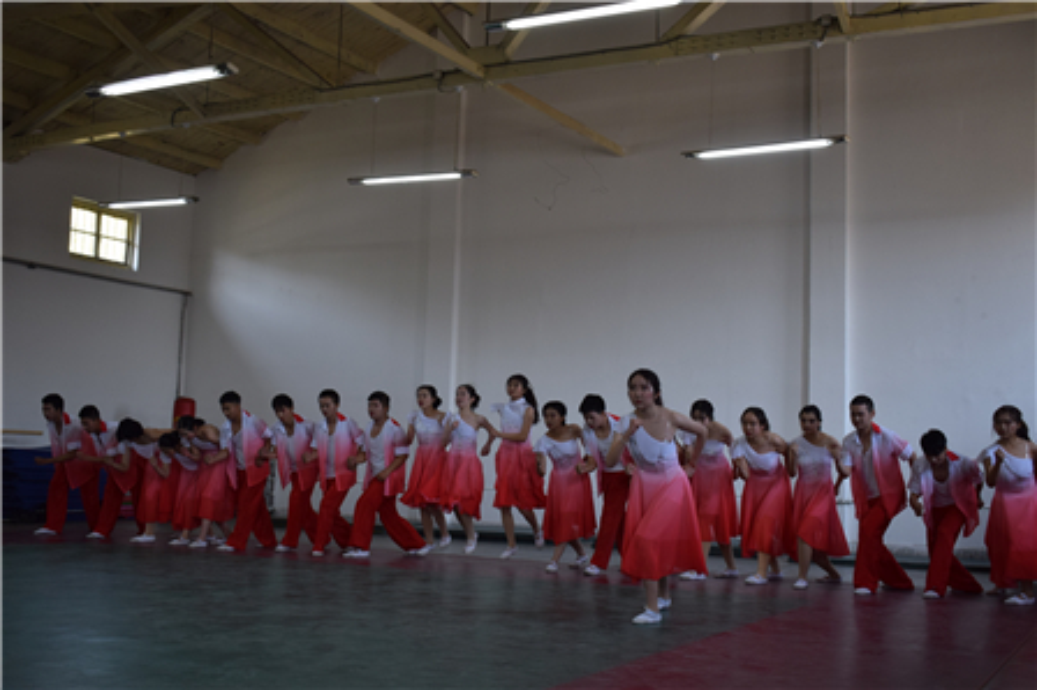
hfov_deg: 46.4
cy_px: 345
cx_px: 518
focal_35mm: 42
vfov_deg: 31.8
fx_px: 1209
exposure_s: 1/100
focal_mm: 28
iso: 400
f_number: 5
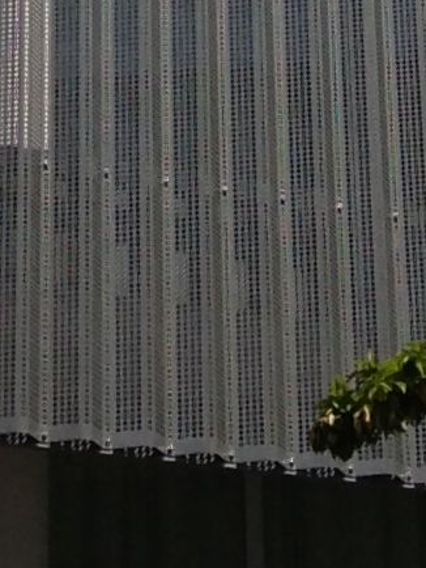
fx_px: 4065
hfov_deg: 6.0
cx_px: 335
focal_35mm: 248
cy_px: -967
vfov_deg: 7.3
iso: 50
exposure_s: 1/3012
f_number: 2.4
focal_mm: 4.13
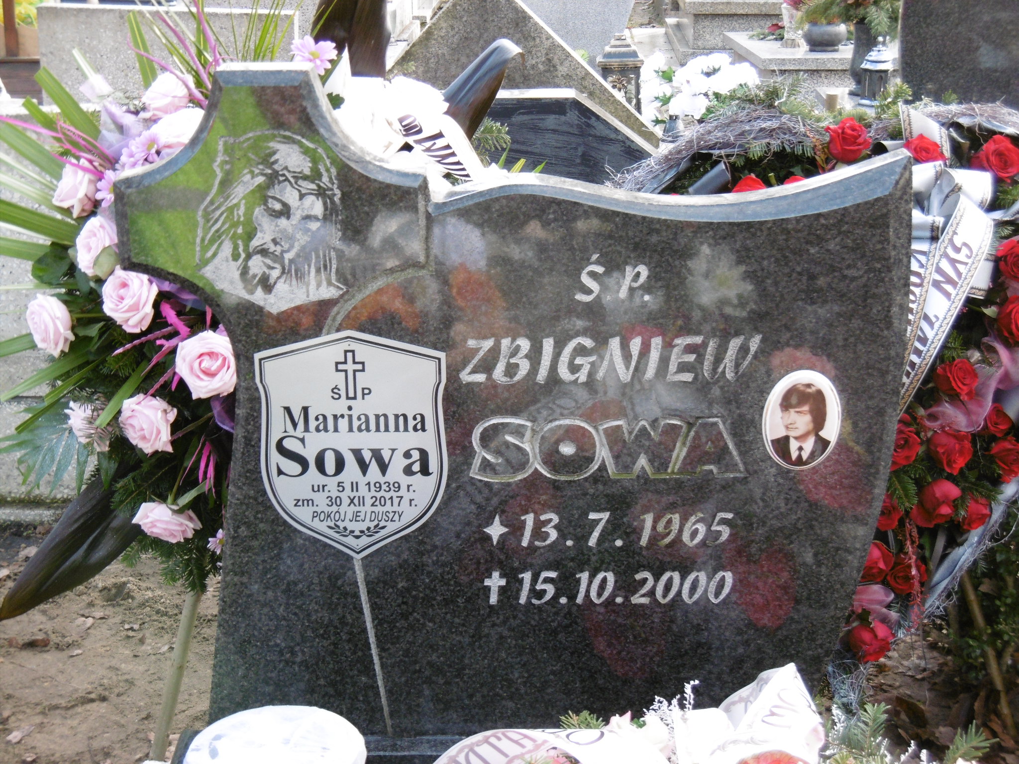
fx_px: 2002
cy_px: 382
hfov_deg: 28.6
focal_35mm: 68
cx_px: 510
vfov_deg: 21.6
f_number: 4.4
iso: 200
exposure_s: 1/60
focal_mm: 12.1
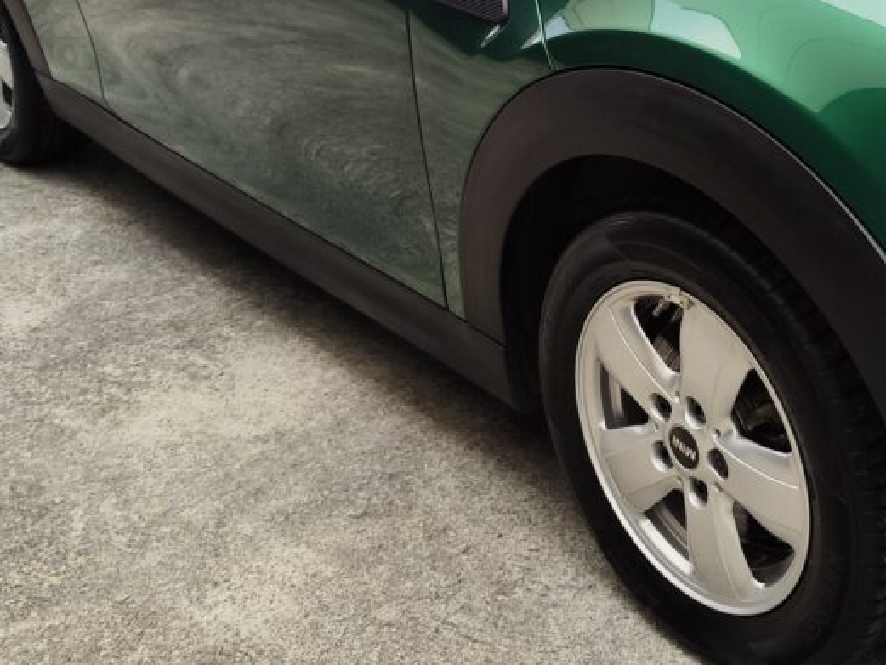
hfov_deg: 34.2
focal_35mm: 53
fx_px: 1357
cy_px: 68
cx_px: 796
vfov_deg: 26.6
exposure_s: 1/100
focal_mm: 7.01
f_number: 1.69
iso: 375
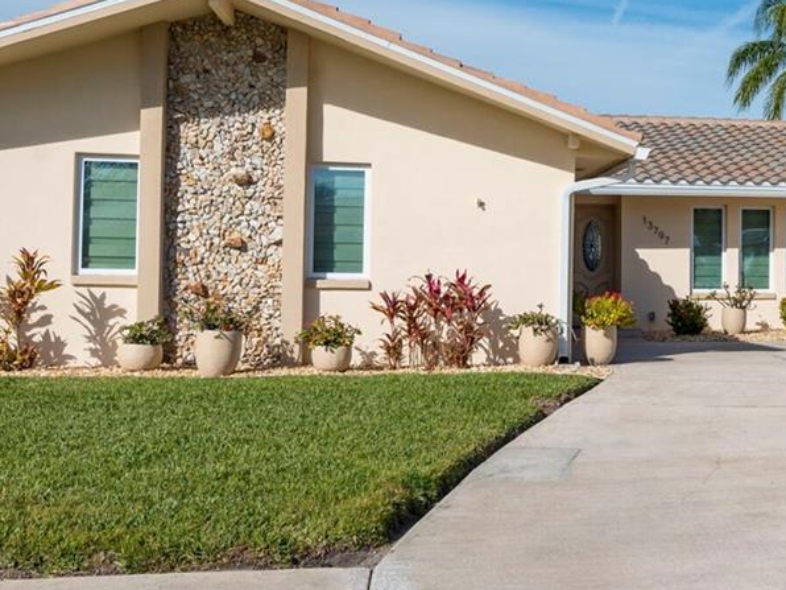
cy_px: 251
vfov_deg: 28.9
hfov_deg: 35.6
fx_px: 1142
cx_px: 716
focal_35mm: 50
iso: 100
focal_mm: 19.5
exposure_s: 1/400
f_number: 9
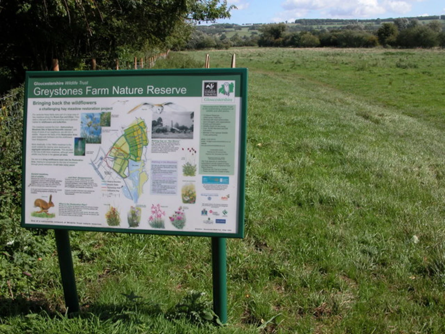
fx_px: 450
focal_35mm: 35
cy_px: 167
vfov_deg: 40.7
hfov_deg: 52.6
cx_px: 222
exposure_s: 1/297
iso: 100
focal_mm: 8.9
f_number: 6.3
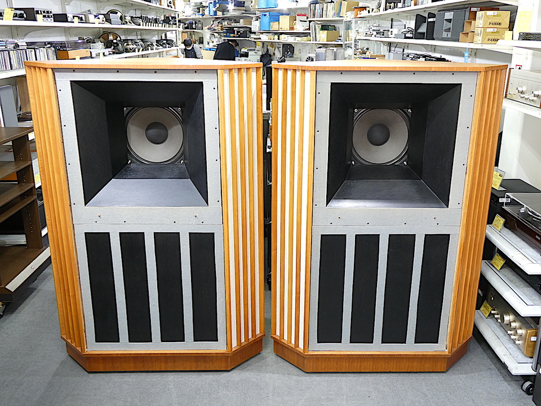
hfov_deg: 55.4
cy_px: 203
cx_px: 270
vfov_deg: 42.9
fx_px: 516
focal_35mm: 33
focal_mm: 5.8
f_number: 3.6
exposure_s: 1/5
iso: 200
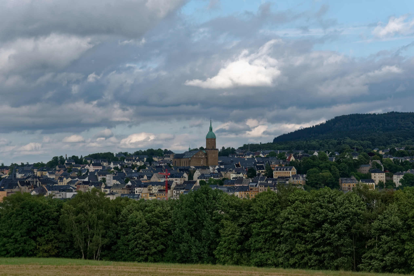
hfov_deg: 33.4
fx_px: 690
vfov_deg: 22.6
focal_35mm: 60
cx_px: 207
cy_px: 138
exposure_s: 1/500
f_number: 13
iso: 800
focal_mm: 40
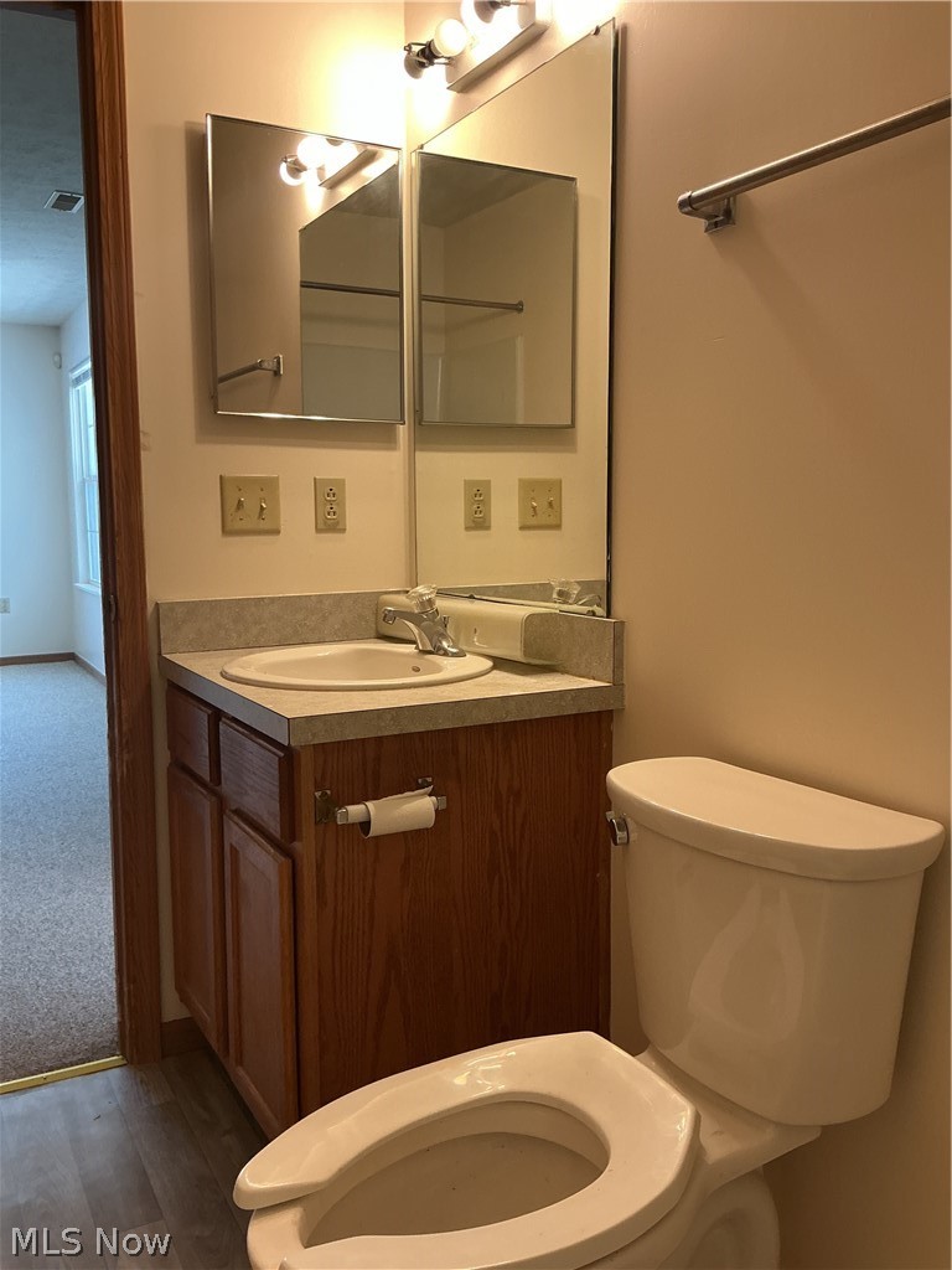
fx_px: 1063
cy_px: 635
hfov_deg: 48.2
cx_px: 476
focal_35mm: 29
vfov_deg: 61.7
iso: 100
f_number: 1.8
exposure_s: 1/60
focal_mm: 3
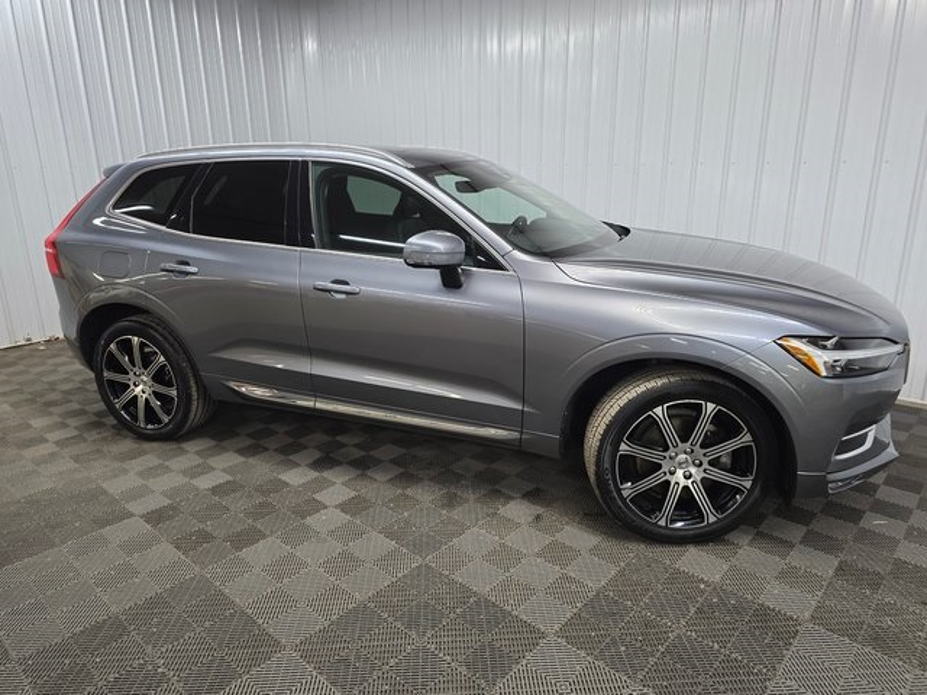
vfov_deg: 58.9
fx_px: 616
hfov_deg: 73.9
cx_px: 464
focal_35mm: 23
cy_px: 348
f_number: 1.7
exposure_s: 1/120
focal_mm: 6.3
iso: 320
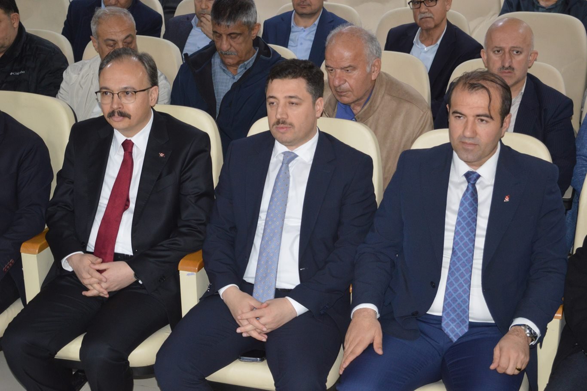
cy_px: 196
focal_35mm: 63
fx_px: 1027
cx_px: 294
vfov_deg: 21.6
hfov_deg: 31.9
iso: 1250
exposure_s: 1/60
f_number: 5
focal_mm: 42
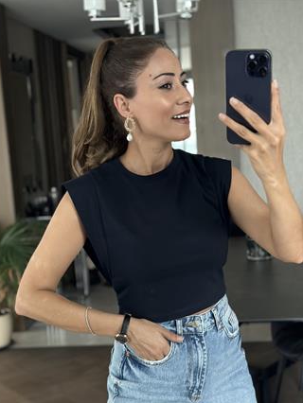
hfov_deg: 25.7
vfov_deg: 33.7
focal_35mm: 57
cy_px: 237
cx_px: 166
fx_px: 665
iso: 400
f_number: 1.78
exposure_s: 1/40
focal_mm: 6.86
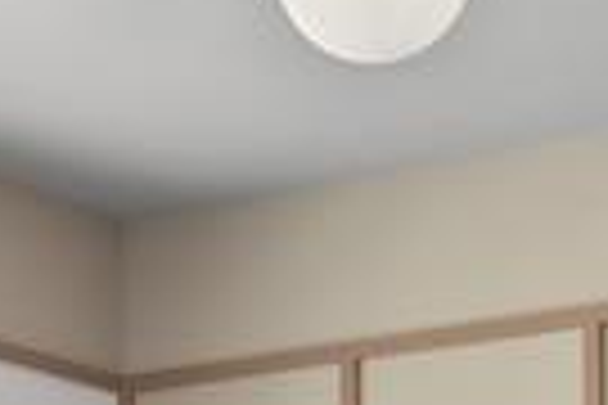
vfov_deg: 8.4
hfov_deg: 13.5
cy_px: 927
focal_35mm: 152
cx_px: 324
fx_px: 2567
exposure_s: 1/30
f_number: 7.1
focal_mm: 20
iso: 500
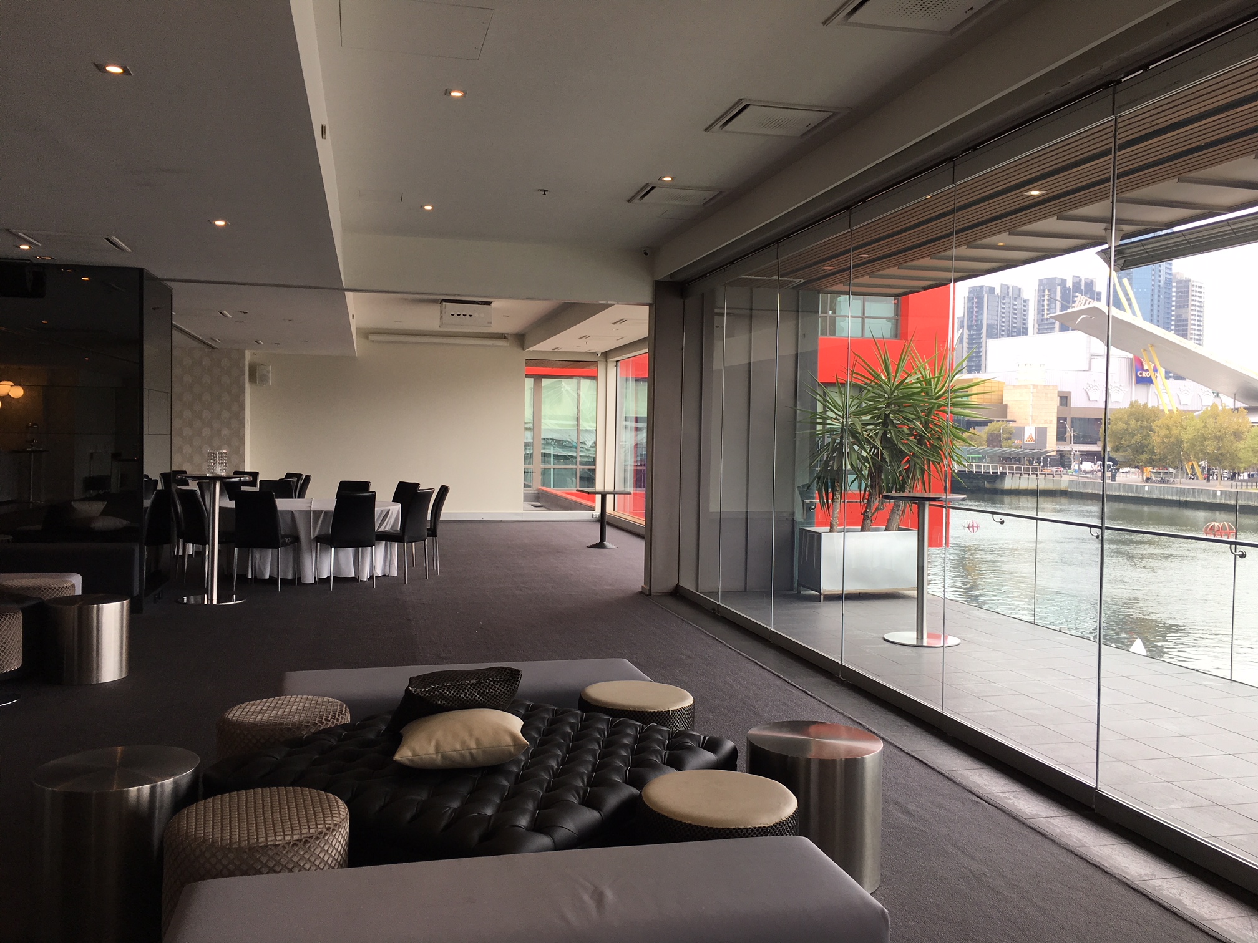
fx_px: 1054
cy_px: 472
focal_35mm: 29
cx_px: 629
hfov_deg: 61.7
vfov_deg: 48.2
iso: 25
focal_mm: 4.15
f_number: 2.2
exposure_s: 1/104
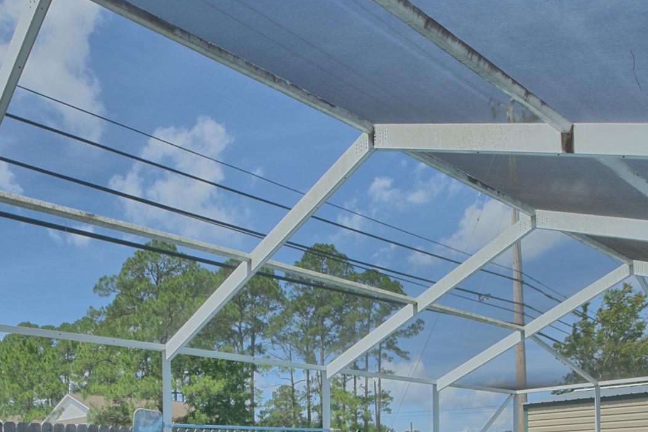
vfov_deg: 33.2
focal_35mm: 34
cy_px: 492
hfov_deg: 55.0
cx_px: 234
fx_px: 612
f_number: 19
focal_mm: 12
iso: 200
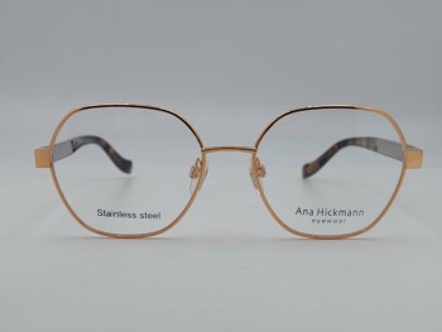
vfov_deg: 54.9
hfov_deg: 69.4
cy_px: 166
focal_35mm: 25
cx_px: 221
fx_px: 319
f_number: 1.8
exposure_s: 1/1771
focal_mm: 5.23
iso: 40
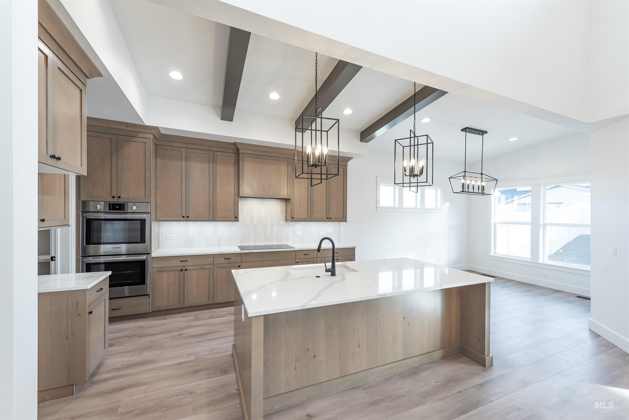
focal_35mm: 14
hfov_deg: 104.2
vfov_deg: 81.2
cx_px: 314
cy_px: 210
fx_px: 245
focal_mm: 14
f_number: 5
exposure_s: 1/125
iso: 800
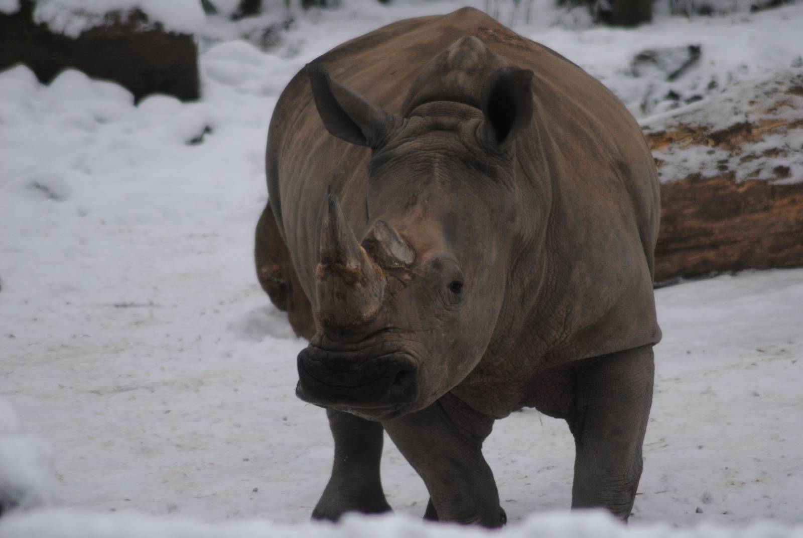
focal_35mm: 450
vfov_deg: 3.1
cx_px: 402
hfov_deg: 4.6
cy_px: 269
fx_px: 10049
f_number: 5.6
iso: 360
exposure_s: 1/500
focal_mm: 300
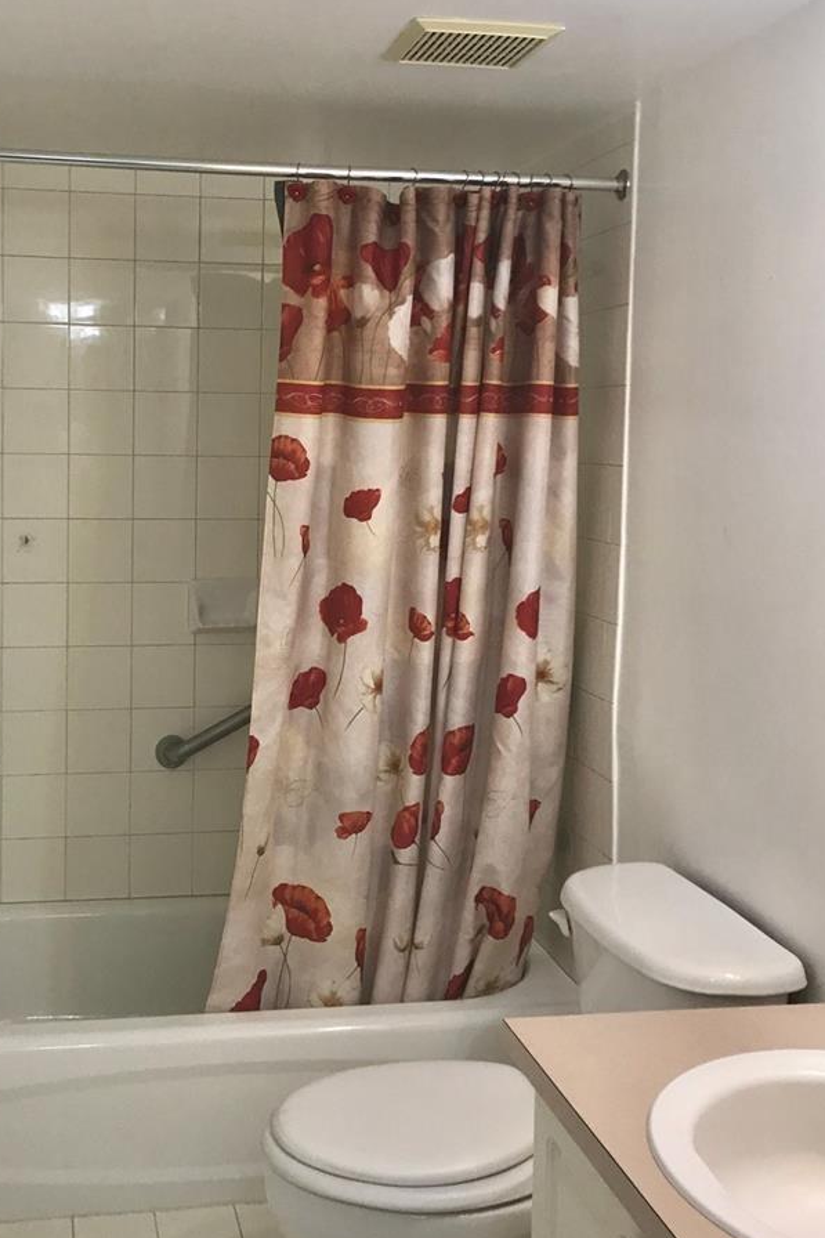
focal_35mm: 39
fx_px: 1341
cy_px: 557
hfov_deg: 33.6
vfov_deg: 49.5
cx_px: 225
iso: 40
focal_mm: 3.99
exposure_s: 1/24
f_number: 1.8
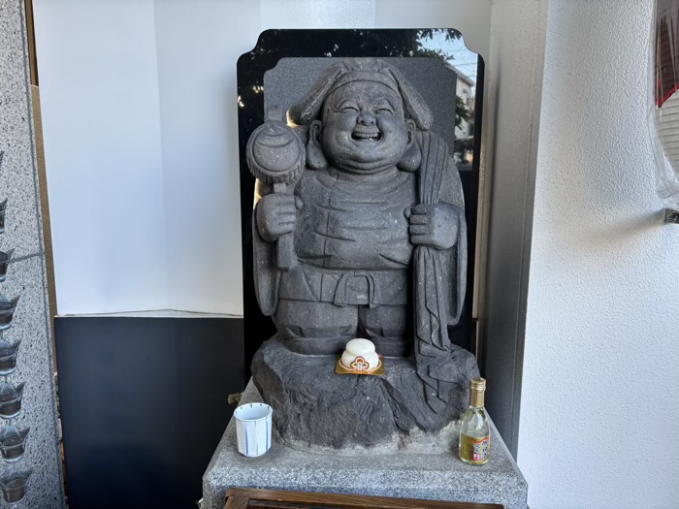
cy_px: 254
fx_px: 510
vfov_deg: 53.1
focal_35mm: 26
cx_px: 340
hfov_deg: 67.3
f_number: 1.6
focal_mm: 5.96
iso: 80
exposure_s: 1/121
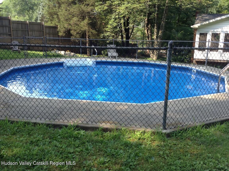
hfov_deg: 55.4
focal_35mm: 33
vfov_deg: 42.8
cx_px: 114
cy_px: 86
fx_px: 218
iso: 32
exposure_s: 1/199
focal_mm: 3.3
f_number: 2.4
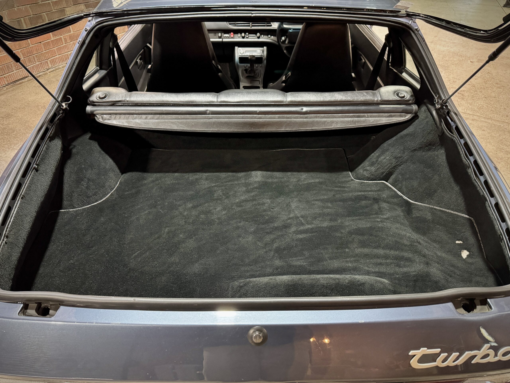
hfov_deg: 71.6
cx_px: 255
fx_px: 354
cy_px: 192
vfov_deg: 56.8
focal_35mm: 24
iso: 1000
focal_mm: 6.76
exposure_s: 1/33
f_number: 1.78
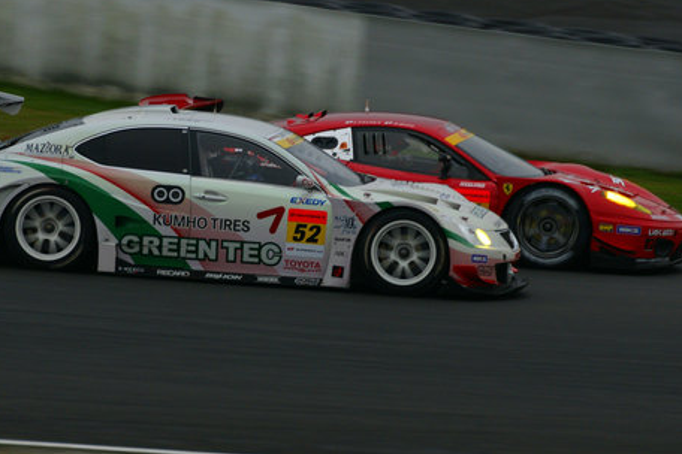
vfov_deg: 2.0
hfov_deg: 3.0
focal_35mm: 694
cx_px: 305
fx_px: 13146
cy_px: 224
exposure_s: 1/200
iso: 500
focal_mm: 330
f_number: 6.3
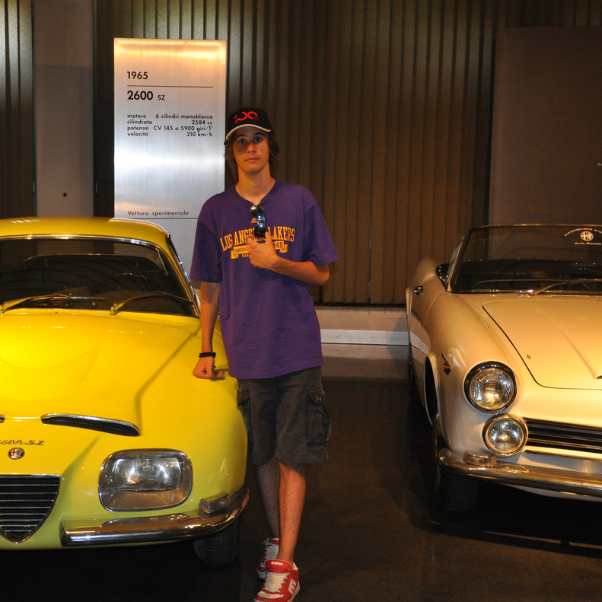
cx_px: 208
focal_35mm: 62
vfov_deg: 27.7
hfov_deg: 27.6
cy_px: 298
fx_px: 1220
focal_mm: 32
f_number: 4.2
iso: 800
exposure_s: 1/125
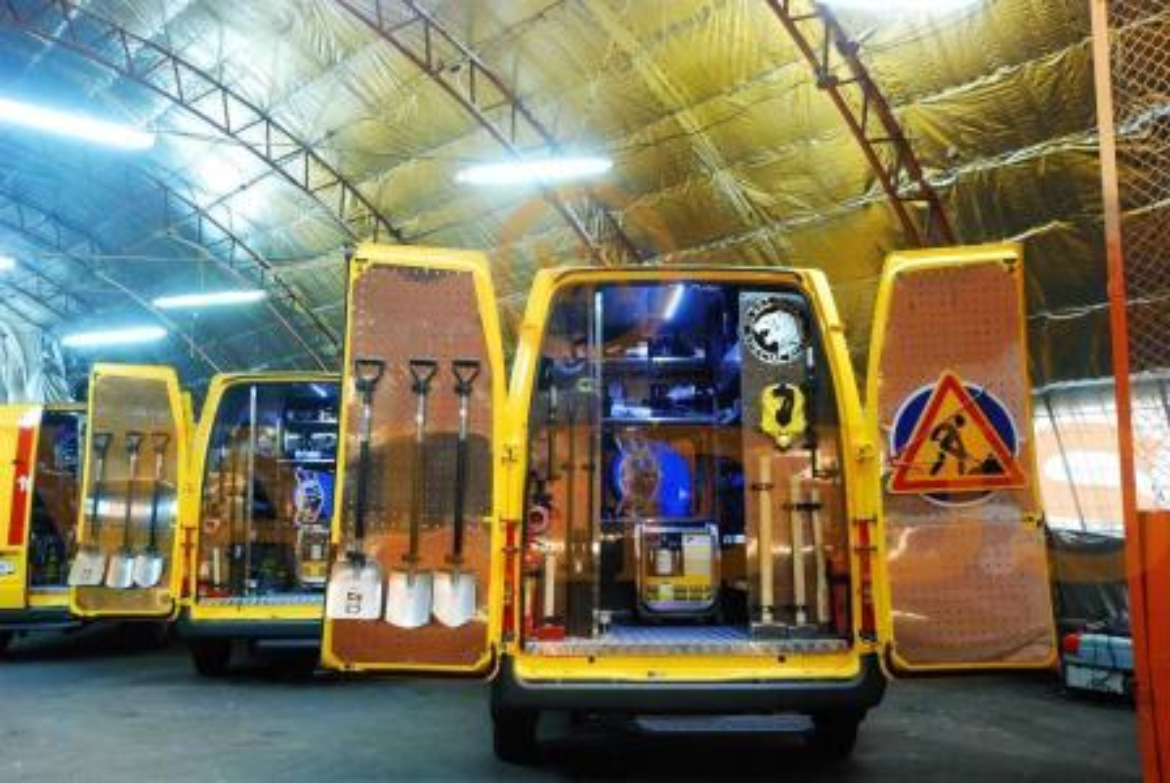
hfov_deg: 53.1
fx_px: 1172
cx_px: 585
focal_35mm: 36
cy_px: 392
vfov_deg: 37.0
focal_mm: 24
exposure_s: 1/10
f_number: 5
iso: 400
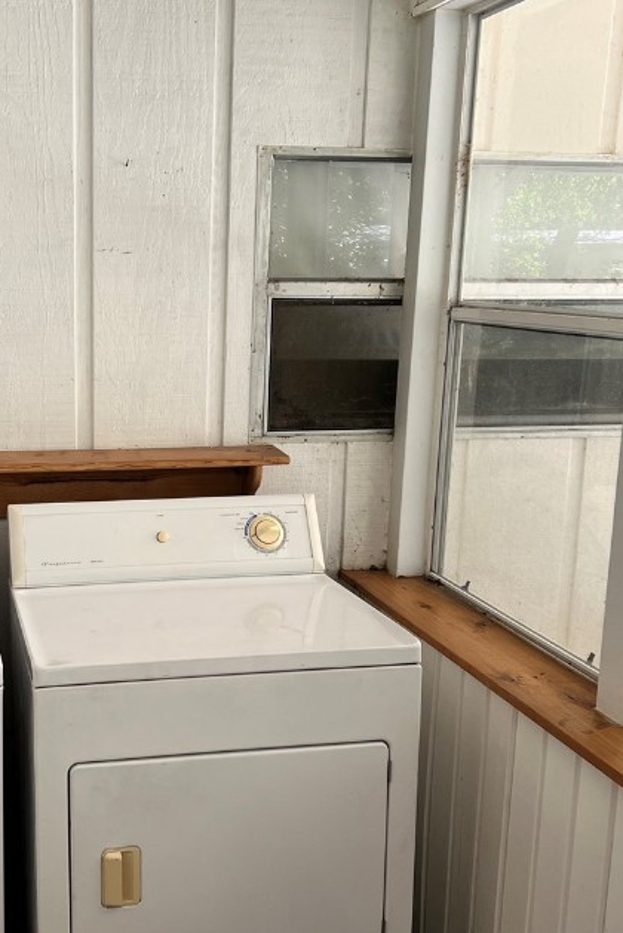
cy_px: 519
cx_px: 169
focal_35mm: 44
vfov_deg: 44.4
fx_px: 1141
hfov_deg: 30.1
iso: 64
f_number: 1.5
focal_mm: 5.7
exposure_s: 1/121
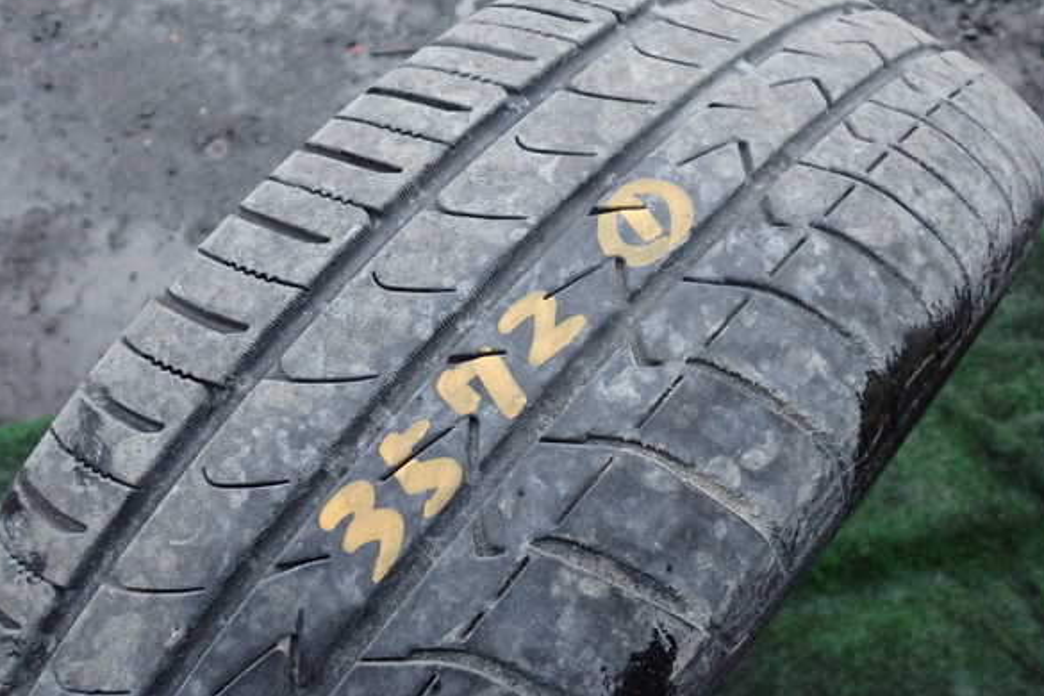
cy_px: 359
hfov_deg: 58.7
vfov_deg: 41.1
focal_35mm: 32
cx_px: 519
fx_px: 928
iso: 500
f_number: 2.3
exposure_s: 1/30
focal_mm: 5.4
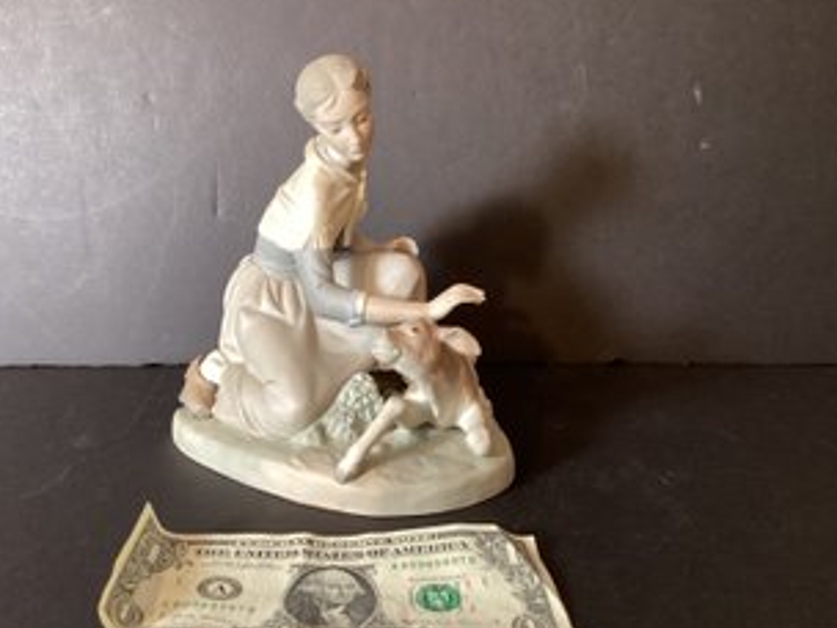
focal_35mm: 35
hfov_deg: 52.6
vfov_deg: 40.7
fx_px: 846
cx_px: 381
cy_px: 335
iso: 320
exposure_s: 1/60
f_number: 2.4
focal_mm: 3.3
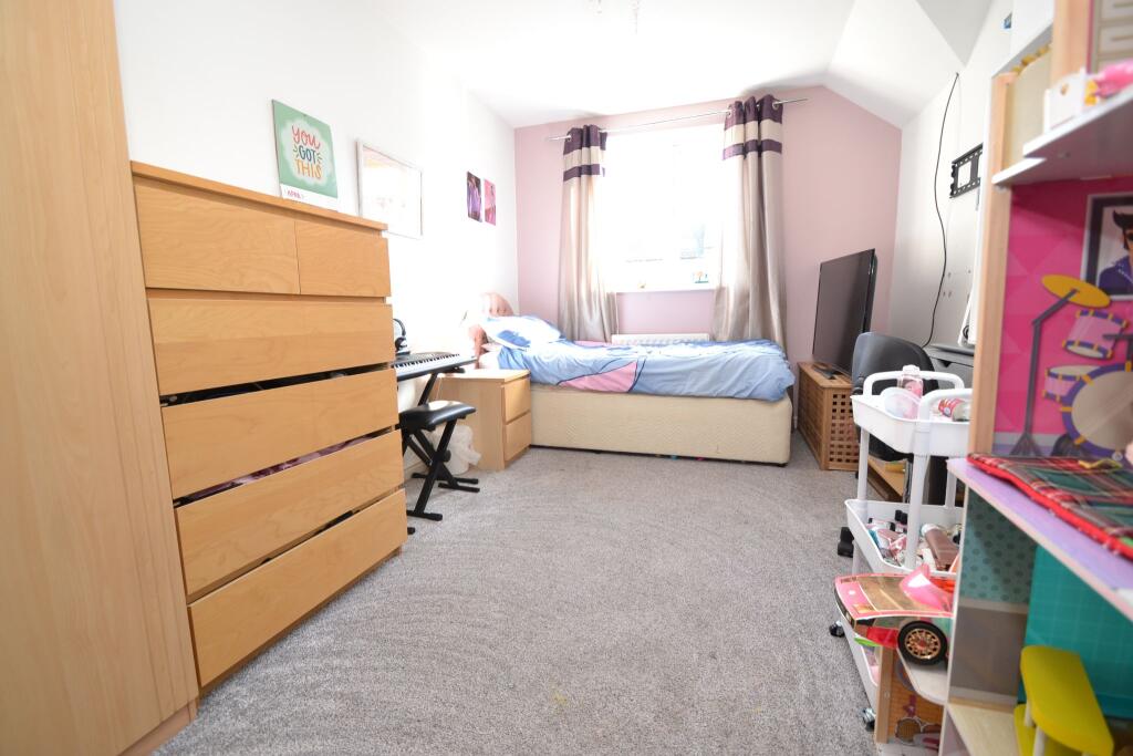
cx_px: 566
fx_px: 472
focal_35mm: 15
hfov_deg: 100.4
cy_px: 378
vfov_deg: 77.3
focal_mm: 10
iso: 400
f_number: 4
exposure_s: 1/60
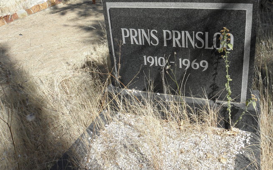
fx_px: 253
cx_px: 160
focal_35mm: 34
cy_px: 48
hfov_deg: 56.4
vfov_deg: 36.6
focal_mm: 4.6
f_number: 5.6
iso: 64
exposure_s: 1/200
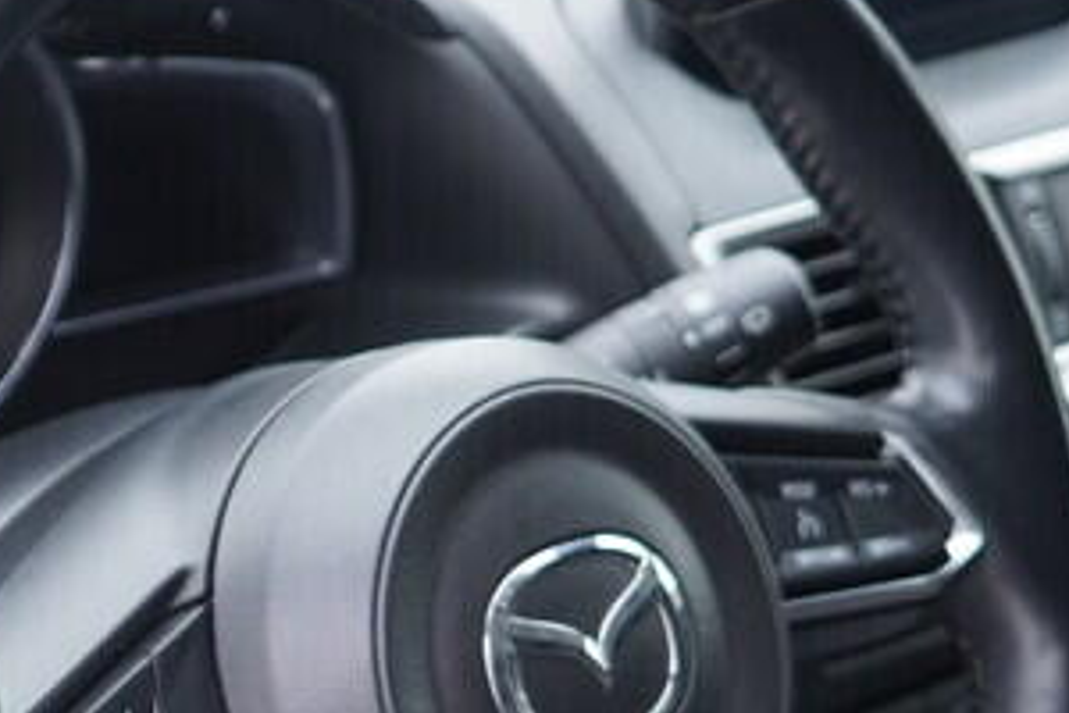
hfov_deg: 16.6
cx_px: 289
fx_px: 3652
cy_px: 651
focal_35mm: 123
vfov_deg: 11.1
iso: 250
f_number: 2.8
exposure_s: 1/40
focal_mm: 24
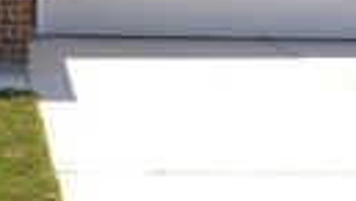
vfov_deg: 8.0
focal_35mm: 146
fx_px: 1380
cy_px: -200
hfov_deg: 14.6
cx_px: 39
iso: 100
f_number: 11
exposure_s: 1/200
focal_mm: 24
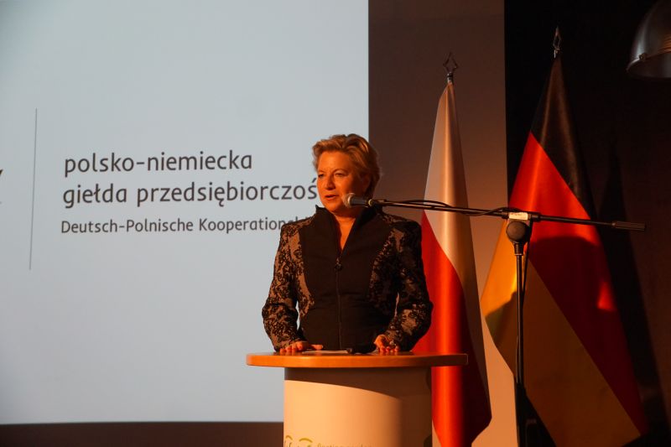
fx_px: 978
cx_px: 336
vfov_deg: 25.7
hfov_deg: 37.9
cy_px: 224
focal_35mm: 52
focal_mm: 35
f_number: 4.5
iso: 1250
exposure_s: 1/160
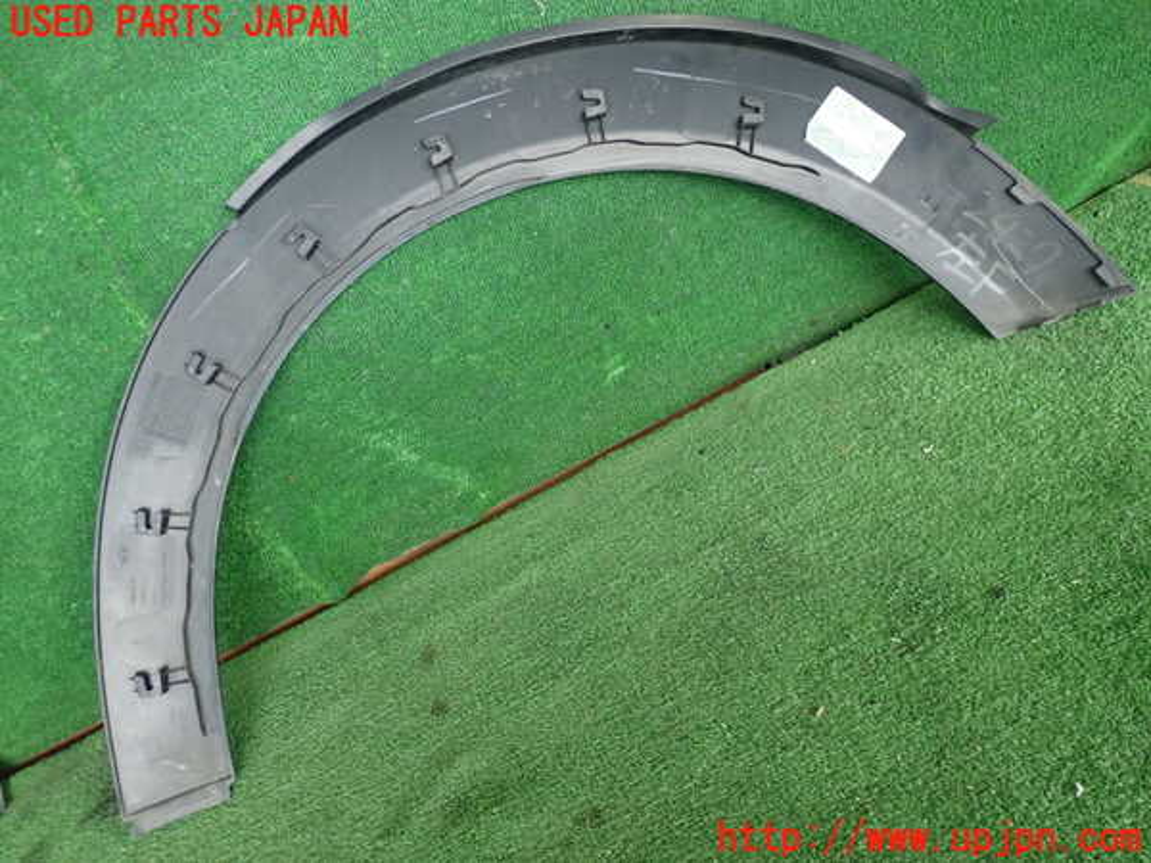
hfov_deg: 60.0
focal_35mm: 30
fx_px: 998
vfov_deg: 46.8
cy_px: 432
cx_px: 576
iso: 400
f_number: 2.3
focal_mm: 5.5
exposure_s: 1/125
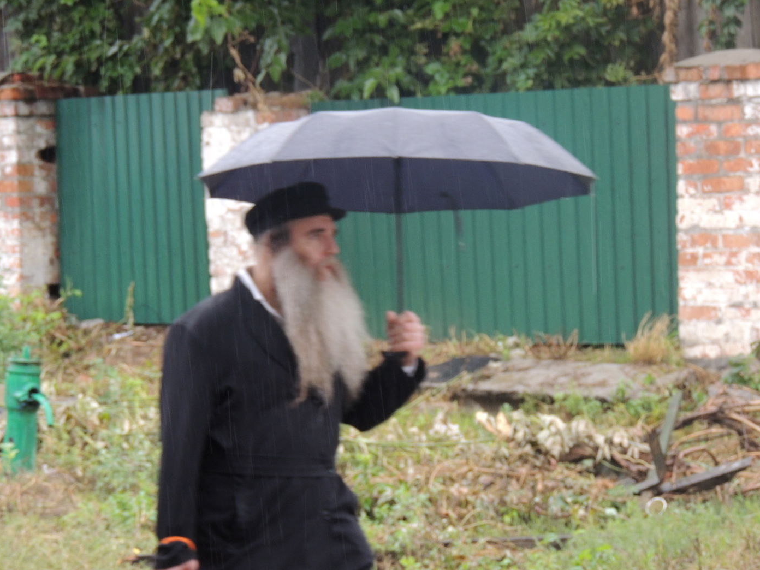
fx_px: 4084
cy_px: 285
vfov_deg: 8.0
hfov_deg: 10.6
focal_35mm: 186
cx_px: 380
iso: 400
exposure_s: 1/60
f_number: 4.6
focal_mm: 33
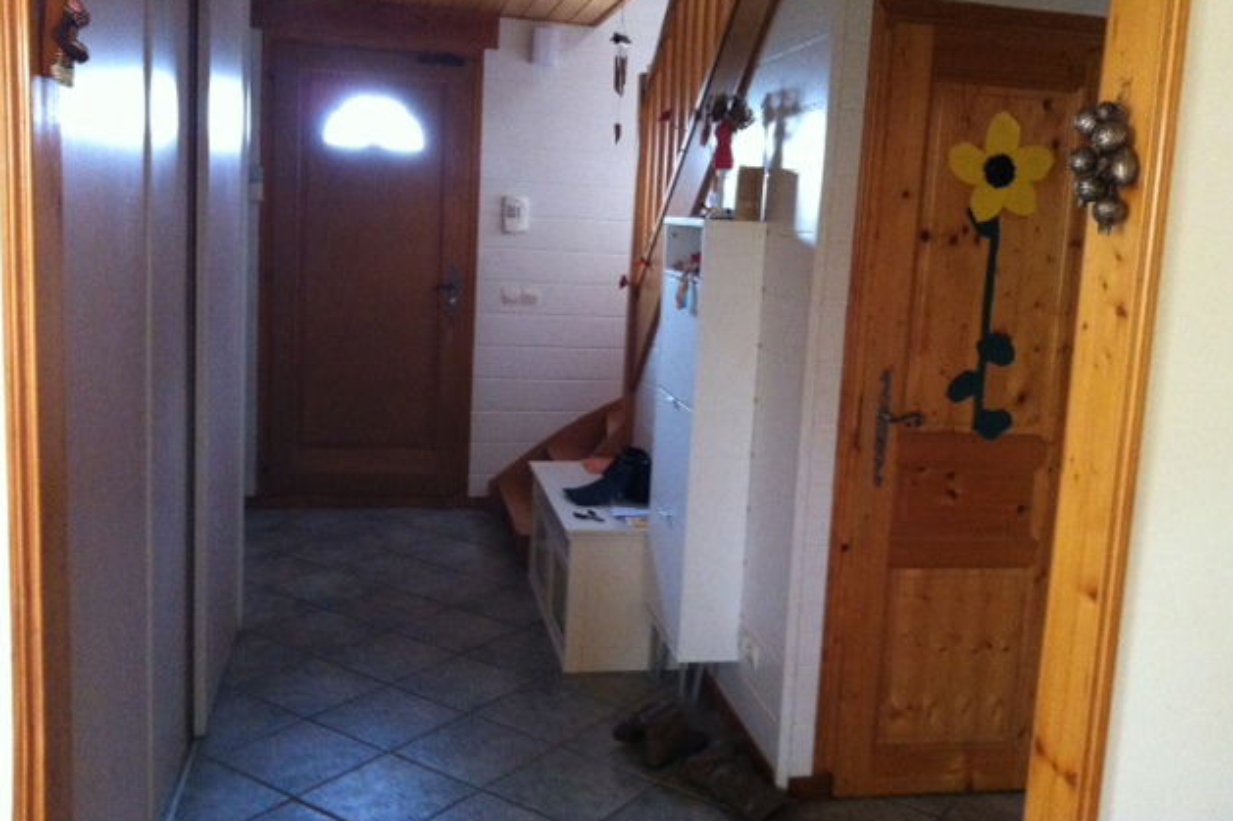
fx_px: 1267
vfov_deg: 35.9
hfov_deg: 51.9
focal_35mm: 37
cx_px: 625
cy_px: 362
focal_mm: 3.85
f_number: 2.8
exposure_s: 1/17
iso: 400
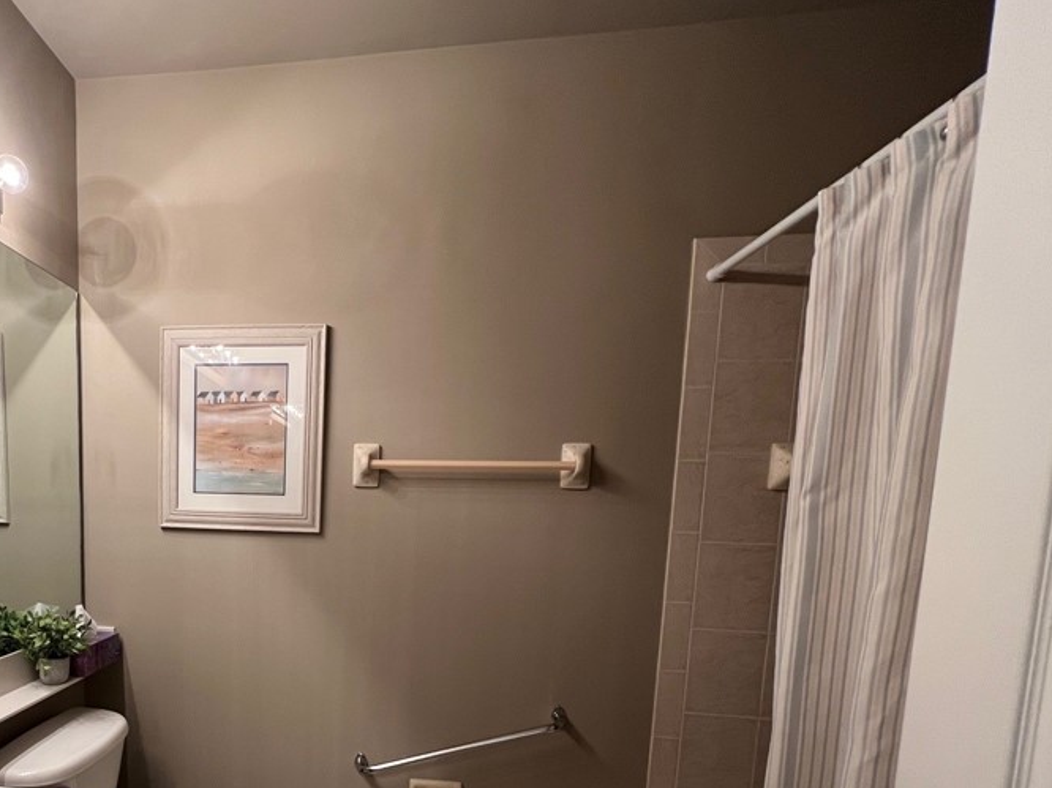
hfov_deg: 77.2
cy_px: 575
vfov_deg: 62.8
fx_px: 608
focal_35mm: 20
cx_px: 297
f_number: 1.8
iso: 250
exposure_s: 1/60
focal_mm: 1.57
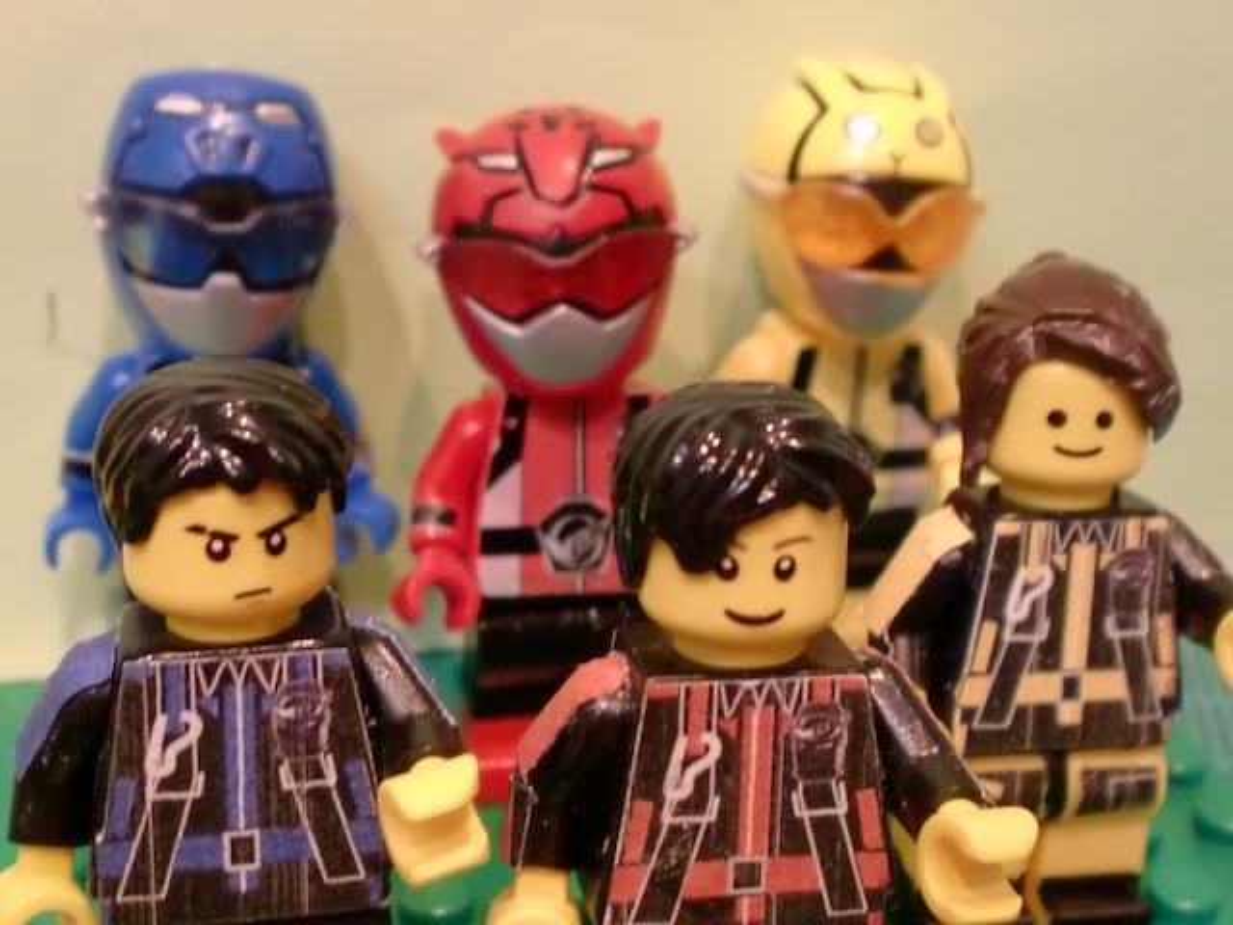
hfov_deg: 52.6
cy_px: 462
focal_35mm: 35
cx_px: 616
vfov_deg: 40.7
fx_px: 1247
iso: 400
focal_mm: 6.3
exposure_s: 1/13
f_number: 3.1
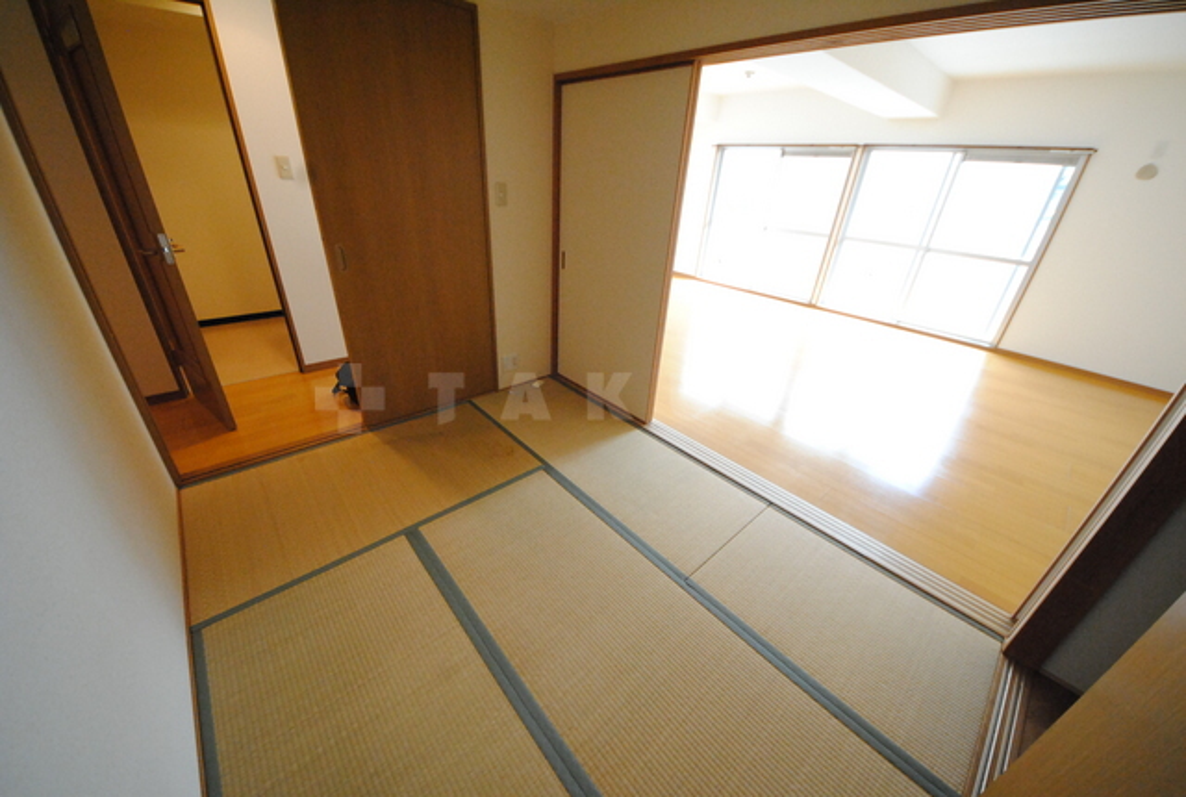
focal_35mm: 12
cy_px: 398
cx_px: 593
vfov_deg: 90.3
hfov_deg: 112.5
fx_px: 396
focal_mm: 8
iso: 1600
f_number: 5
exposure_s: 1/100
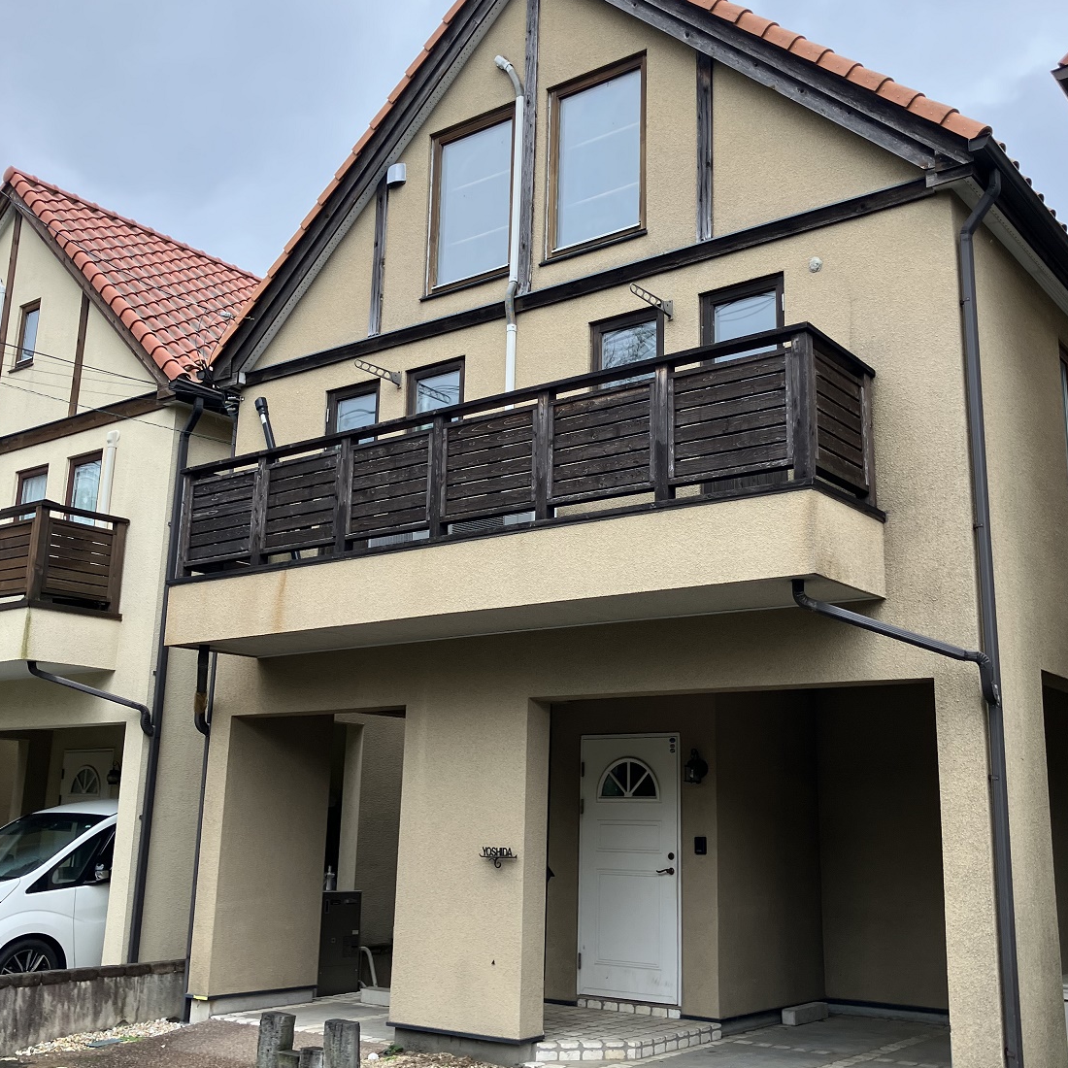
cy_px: 510
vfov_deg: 46.0
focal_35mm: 36
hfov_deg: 46.0
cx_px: 574
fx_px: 1257
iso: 32
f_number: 1.8
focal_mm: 3.99
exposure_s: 1/294
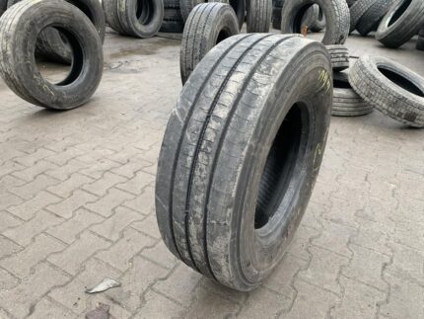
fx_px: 319
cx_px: 212
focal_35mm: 26
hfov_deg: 67.3
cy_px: 160
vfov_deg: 53.1
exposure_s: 1/92
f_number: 1.8
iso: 100
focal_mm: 4.25
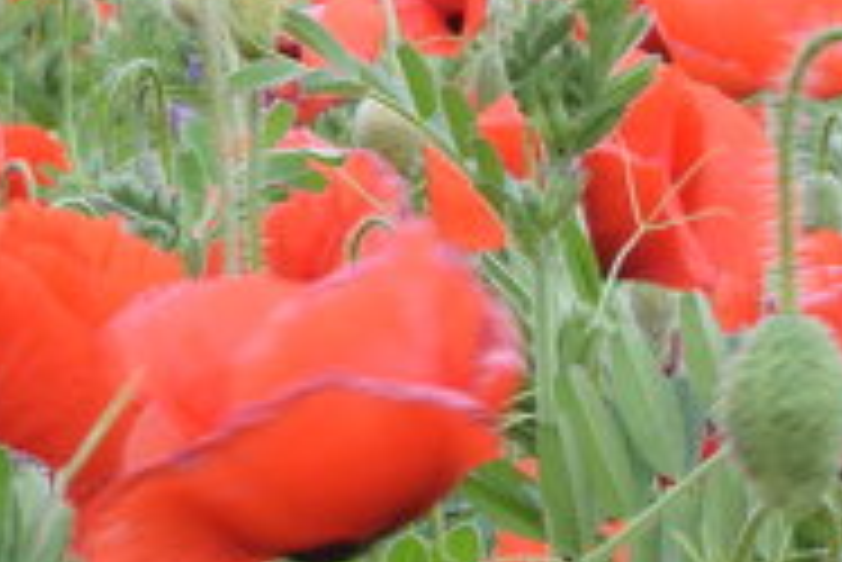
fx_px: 7869
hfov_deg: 6.0
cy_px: 580
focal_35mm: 336
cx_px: -648
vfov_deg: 4.1
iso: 400
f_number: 16
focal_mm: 35
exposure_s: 1/5
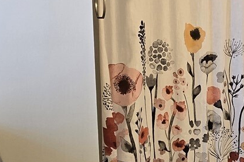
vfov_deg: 26.0
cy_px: 91
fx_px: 352
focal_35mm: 52
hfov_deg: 36.7
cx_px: 199
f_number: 2.2
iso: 125
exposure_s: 1/60
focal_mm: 2.2
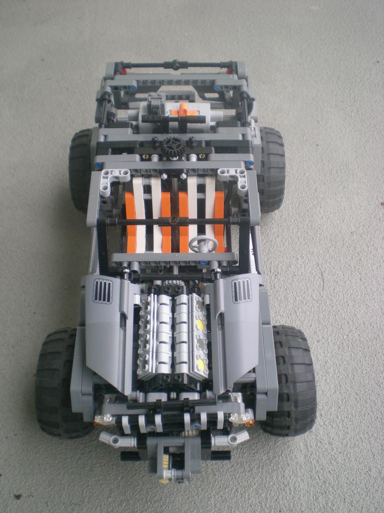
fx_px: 562
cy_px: 256
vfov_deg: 49.0
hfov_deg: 37.7
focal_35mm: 38
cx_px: 192
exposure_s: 1/46.7
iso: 200
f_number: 3.1
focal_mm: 6.3
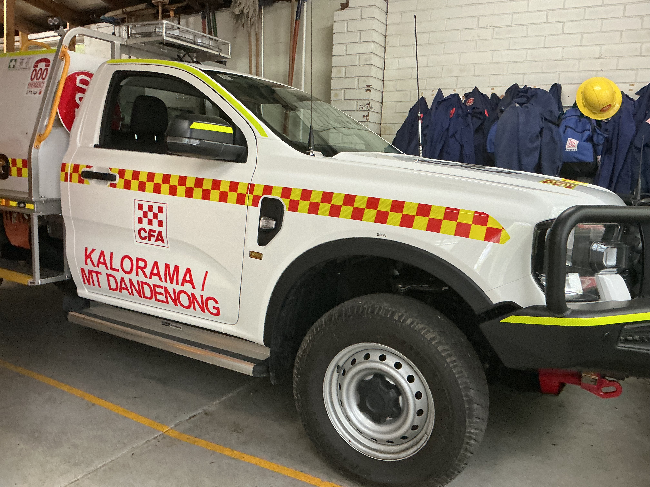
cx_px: 325
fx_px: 545
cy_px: 244
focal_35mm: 29
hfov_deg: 61.7
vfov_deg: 48.2
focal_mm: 3
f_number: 1.8
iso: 200
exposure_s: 1/50
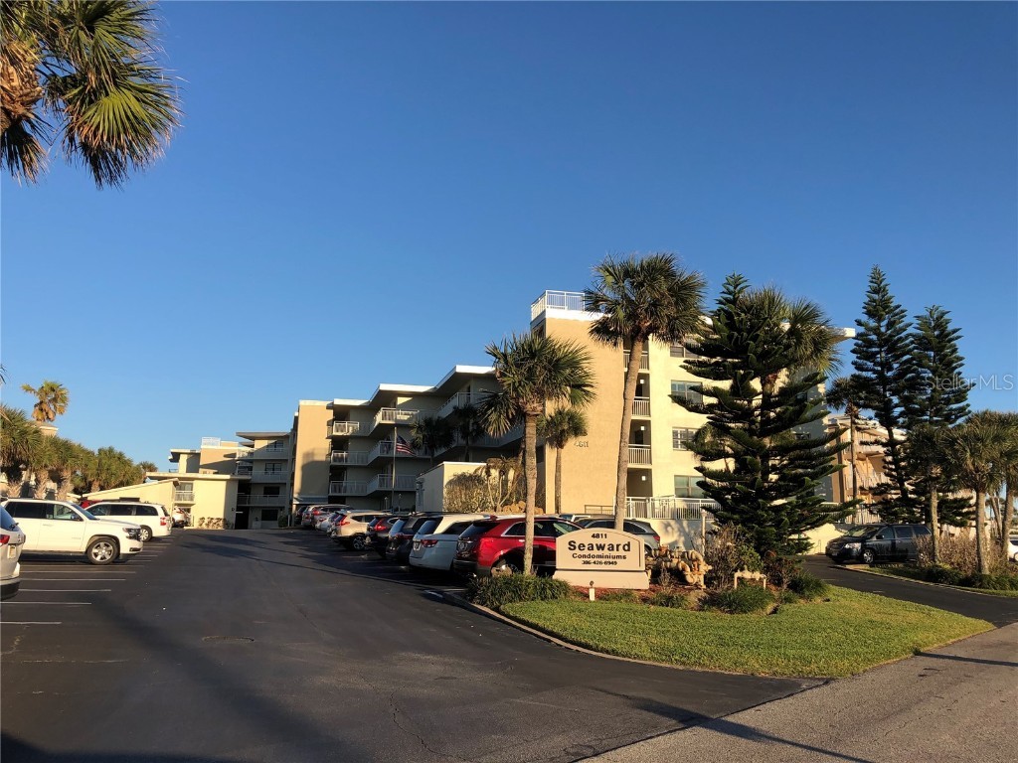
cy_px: 382
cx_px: 509
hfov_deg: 63.4
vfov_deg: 49.7
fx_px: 823
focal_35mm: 28
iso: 20
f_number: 1.8
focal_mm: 3.99
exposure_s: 1/1453
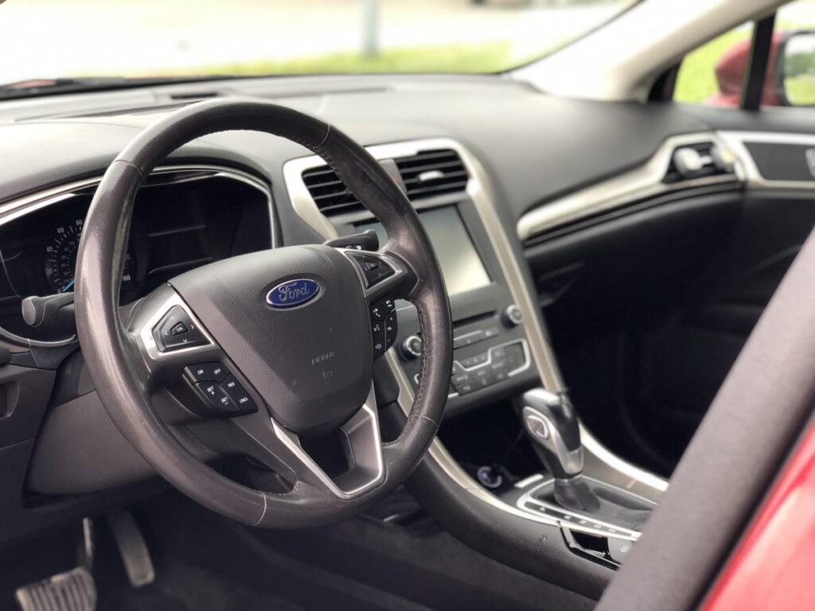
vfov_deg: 28.0
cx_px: 408
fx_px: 1224
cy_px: 306
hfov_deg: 36.8
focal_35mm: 52
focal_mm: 6
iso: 32
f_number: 2.4
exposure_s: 1/60
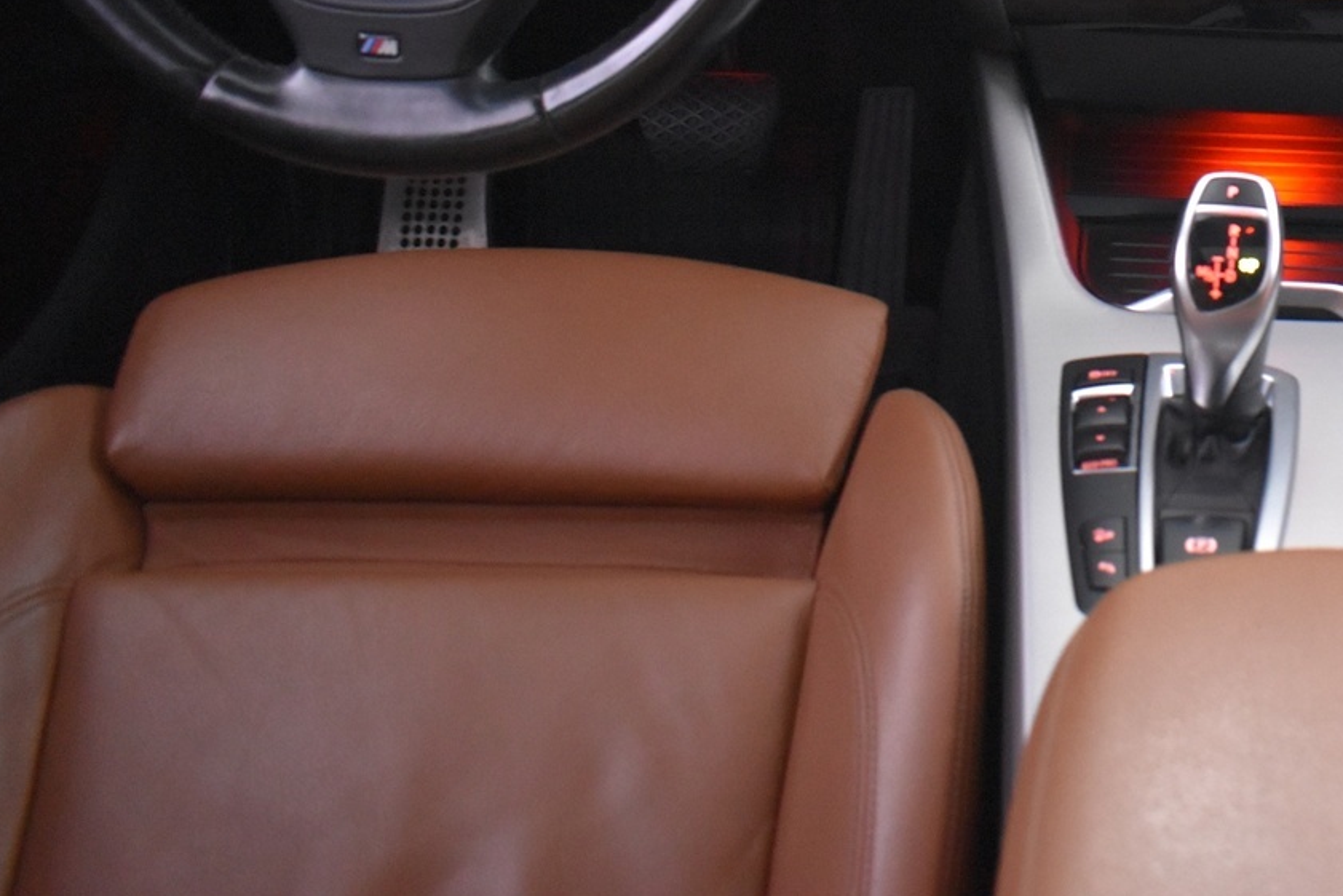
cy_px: 42
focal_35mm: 52
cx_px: 1217
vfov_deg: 25.0
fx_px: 1940
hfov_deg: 35.8
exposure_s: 1/20
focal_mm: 18
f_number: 3.5
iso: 3200
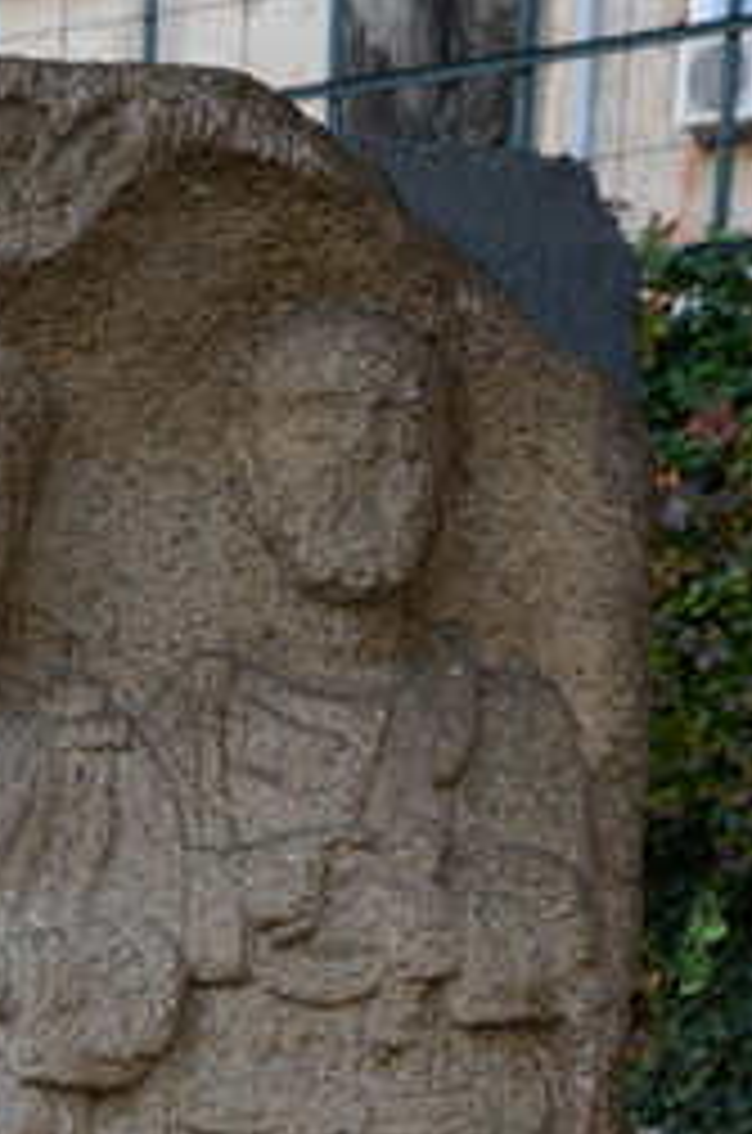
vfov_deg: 22.2
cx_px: -90
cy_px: 1233
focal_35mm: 87
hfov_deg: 15.2
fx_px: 2737
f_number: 5.6
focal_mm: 22
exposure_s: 1/125
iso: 400
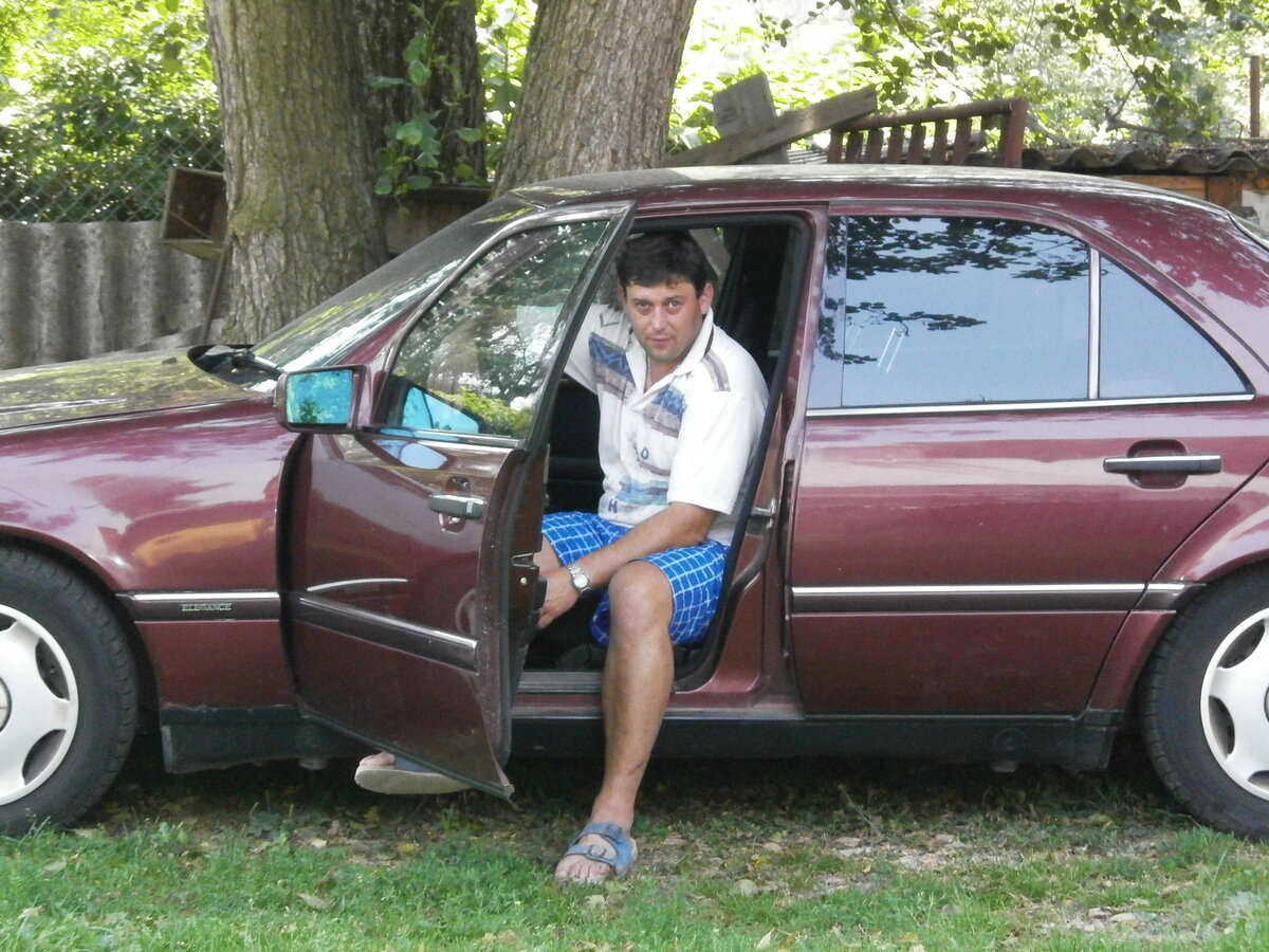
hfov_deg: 21.5
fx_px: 3336
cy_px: 476
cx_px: 634
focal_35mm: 91
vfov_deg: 16.2
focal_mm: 16.2
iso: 800
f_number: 5.9
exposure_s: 1/160
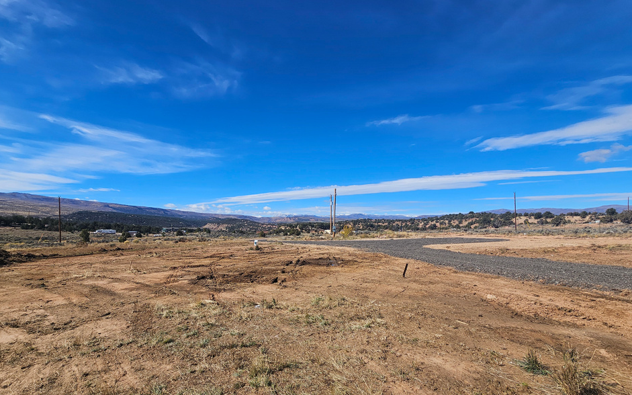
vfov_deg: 74.4
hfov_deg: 101.5
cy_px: 224
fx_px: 258
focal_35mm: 15
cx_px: 314
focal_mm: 2.2
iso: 50
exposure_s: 1/2775
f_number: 2.2
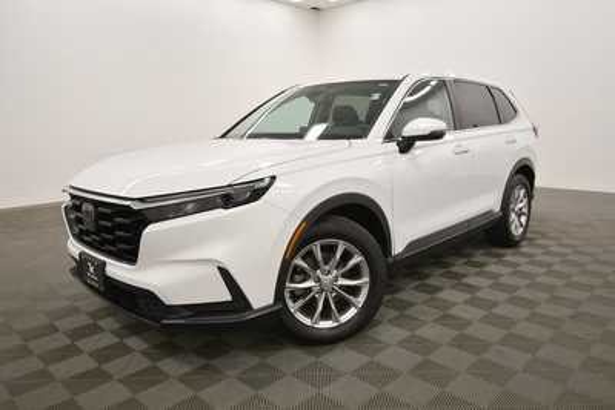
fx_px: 461
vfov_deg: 48.0
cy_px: 205
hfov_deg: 67.4
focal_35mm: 27
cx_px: 308
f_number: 5.3
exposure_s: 1/200
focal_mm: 18
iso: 800
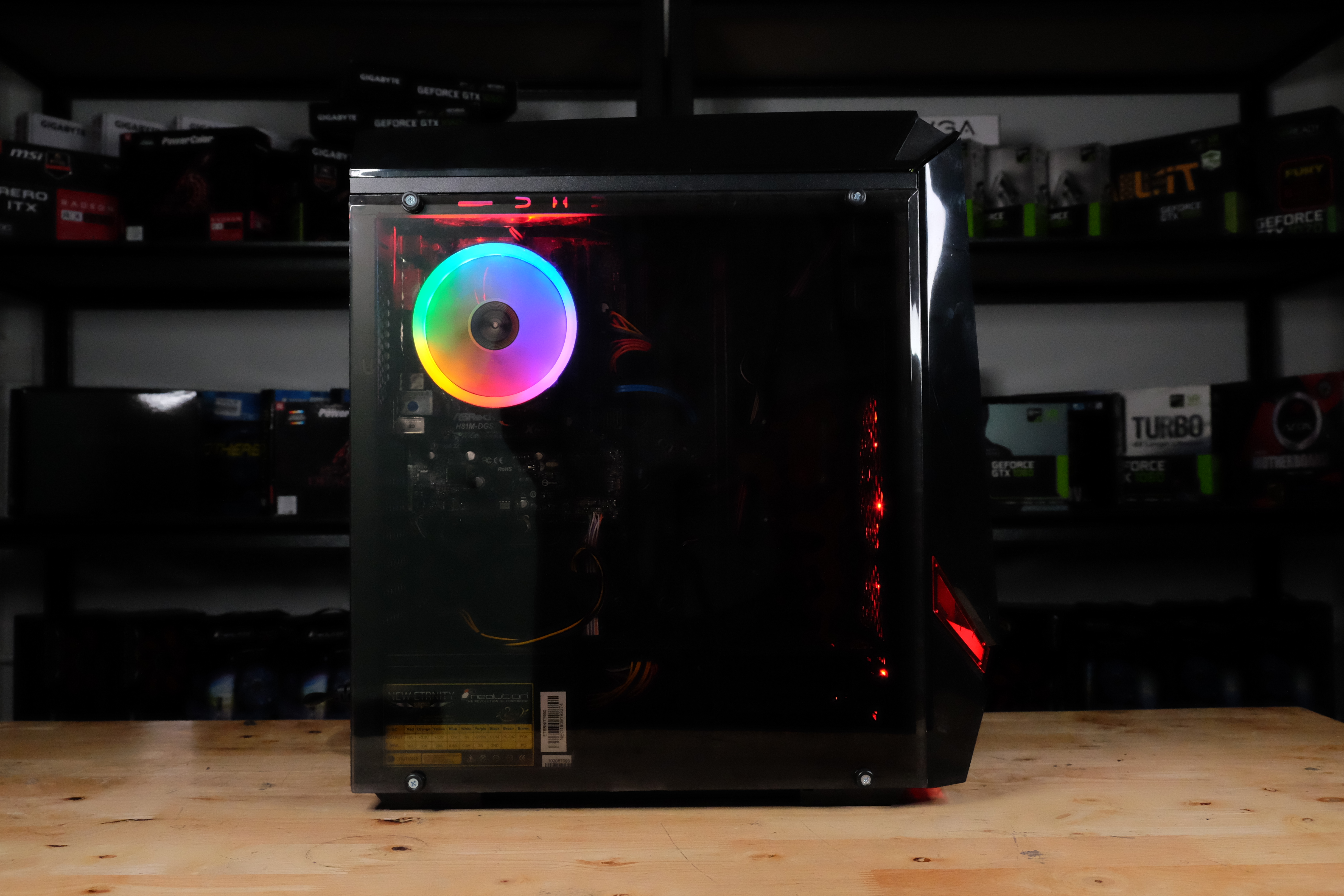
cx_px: 672
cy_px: 448
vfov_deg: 40.0
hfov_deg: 57.2
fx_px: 1232
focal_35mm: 33
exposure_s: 1/80
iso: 6400
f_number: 6.4
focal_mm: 22.3
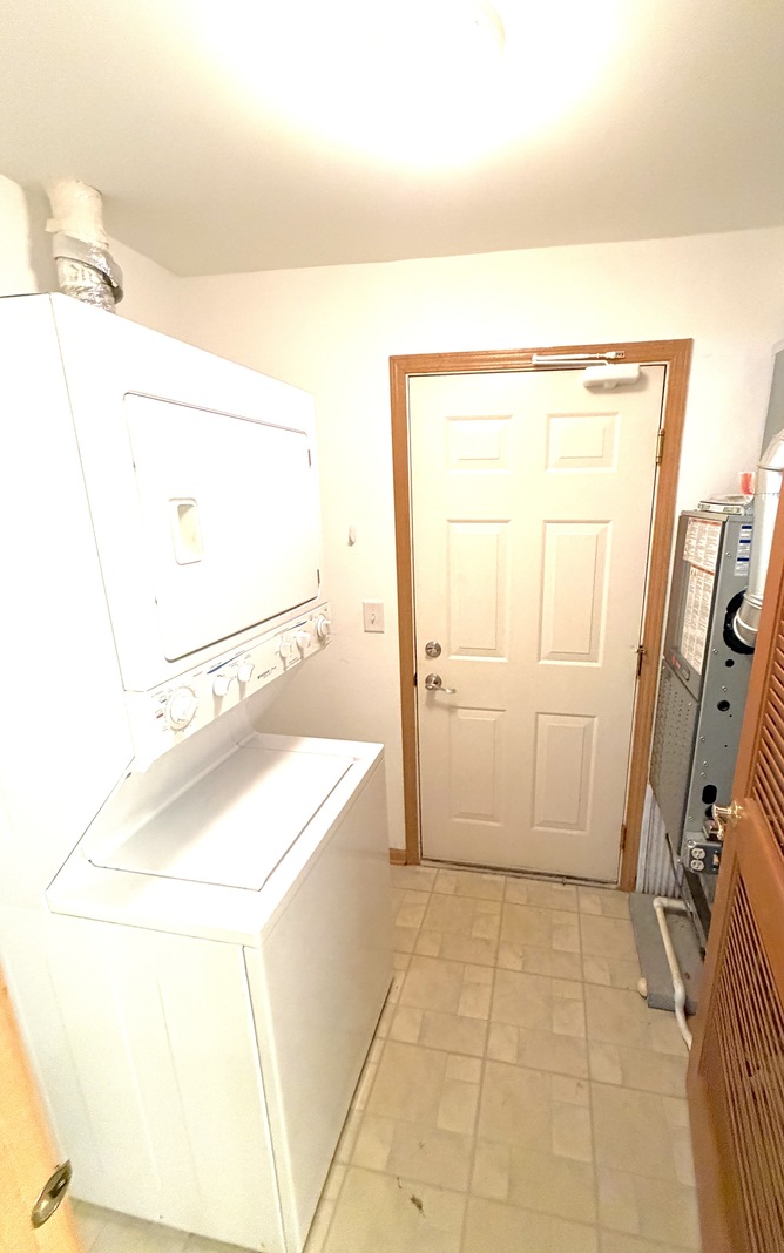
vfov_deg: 101.4
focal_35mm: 15
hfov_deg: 74.2
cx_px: 458
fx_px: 513
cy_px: 629
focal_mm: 2.22
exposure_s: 1/60
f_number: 2.2
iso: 640
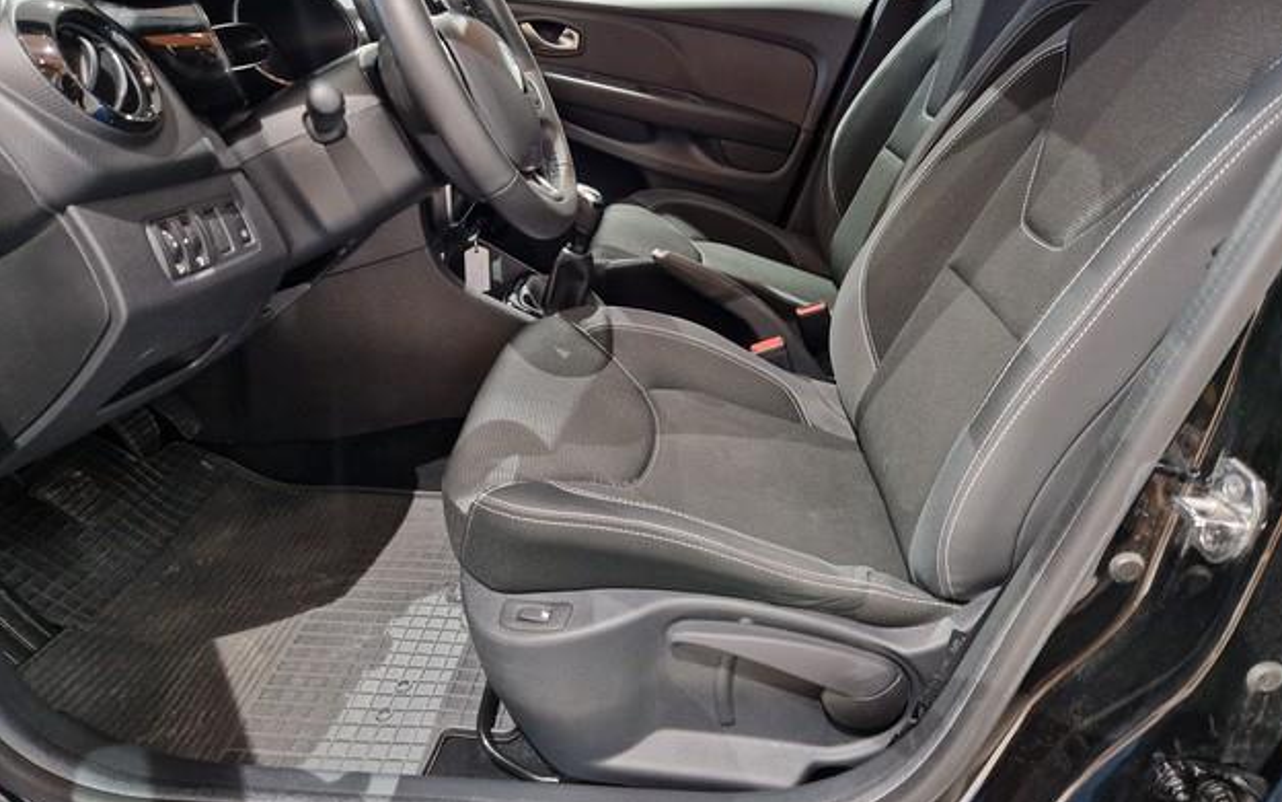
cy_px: 319
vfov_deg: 49.0
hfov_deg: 72.5
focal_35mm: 25
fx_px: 873
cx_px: 655
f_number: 1.8
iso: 500
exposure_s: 1/50
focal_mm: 5.4
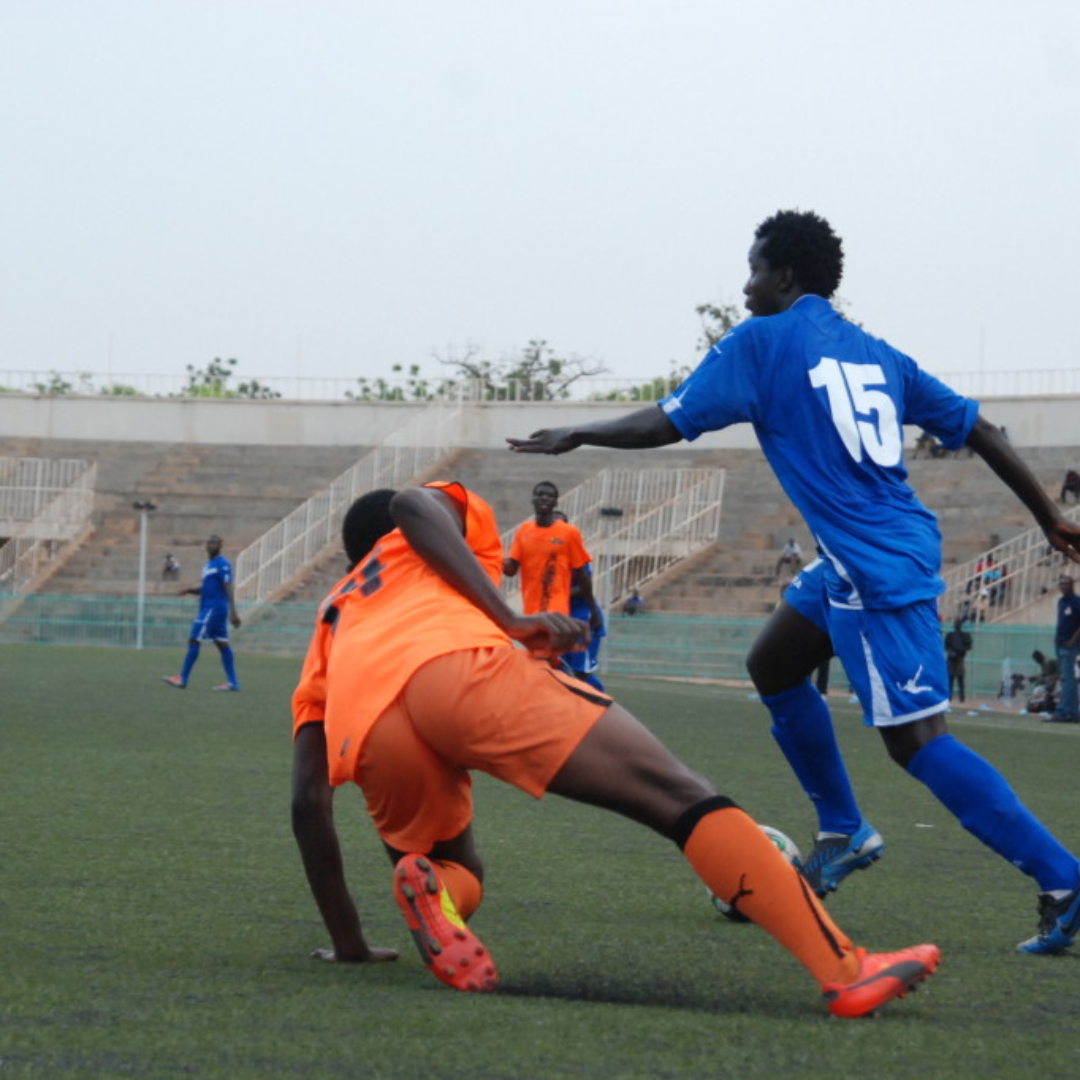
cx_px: 583
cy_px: 539
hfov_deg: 15.2
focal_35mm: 115
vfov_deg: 15.2
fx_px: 4059
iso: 800
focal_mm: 60
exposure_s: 1/400
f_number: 5
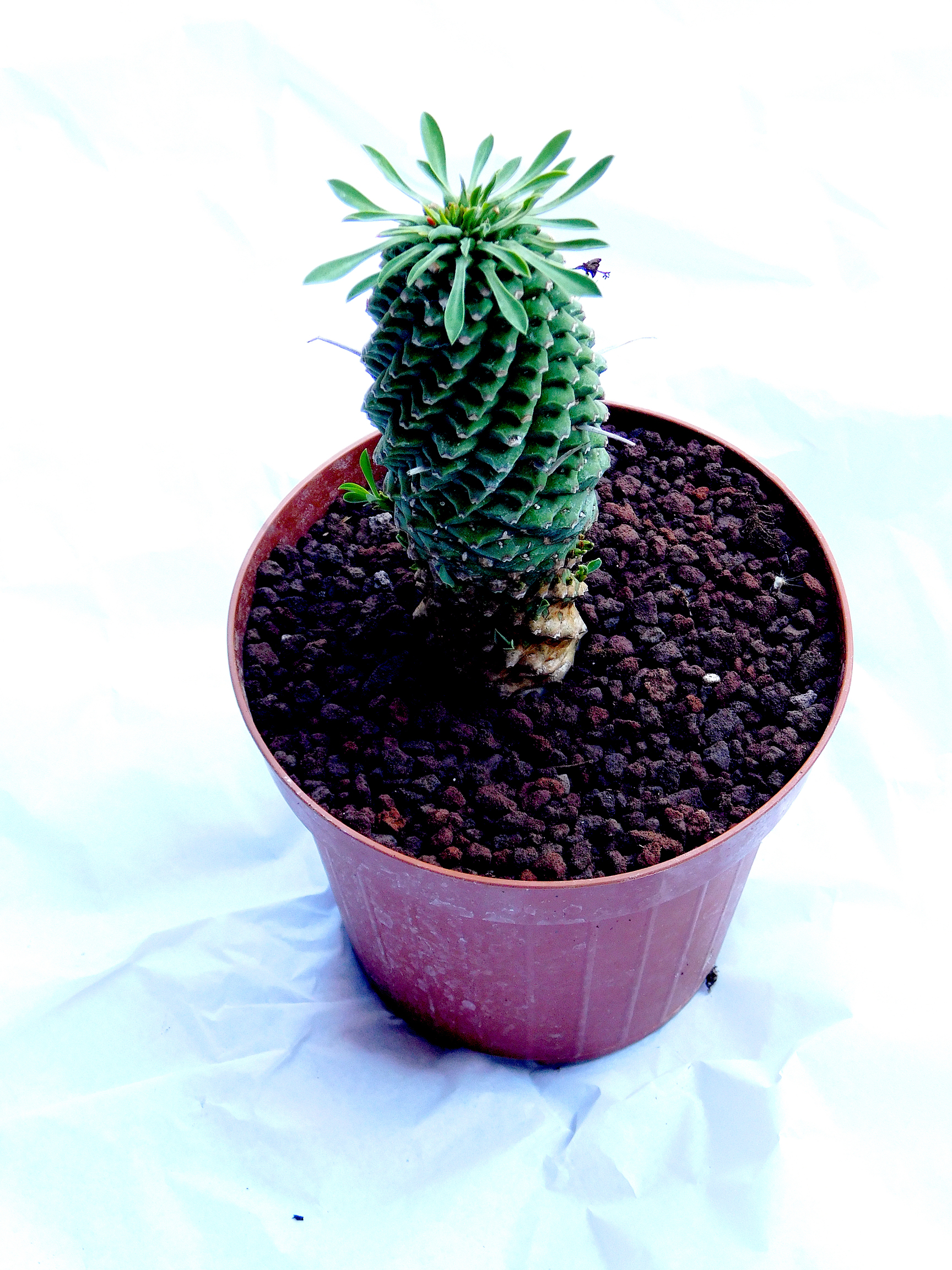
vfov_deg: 27.4
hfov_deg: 20.7
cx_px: 476
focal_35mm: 71
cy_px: 635
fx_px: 2603
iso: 200
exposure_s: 1/60
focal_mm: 12.6
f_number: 4.3
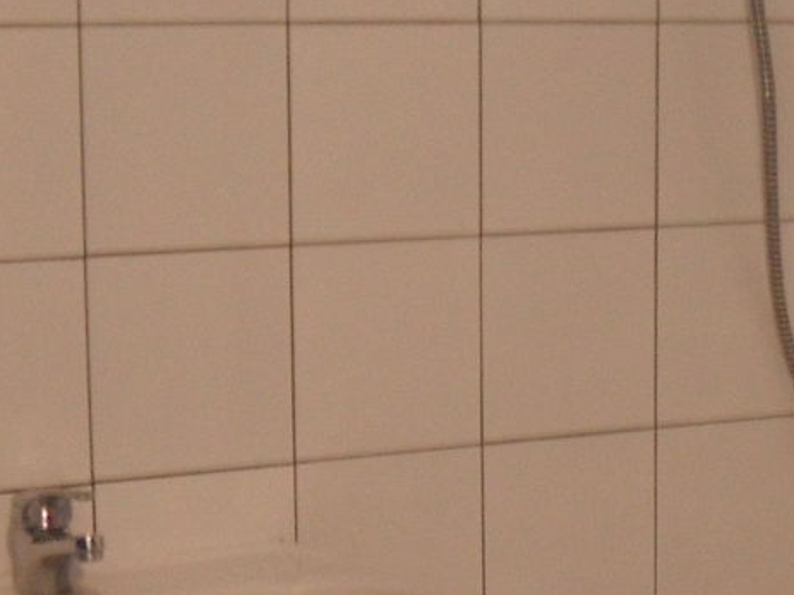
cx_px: 804
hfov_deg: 16.0
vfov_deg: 12.0
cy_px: 652
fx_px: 2775
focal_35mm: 121
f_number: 2.8
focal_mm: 6.2
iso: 200
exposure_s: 1/15
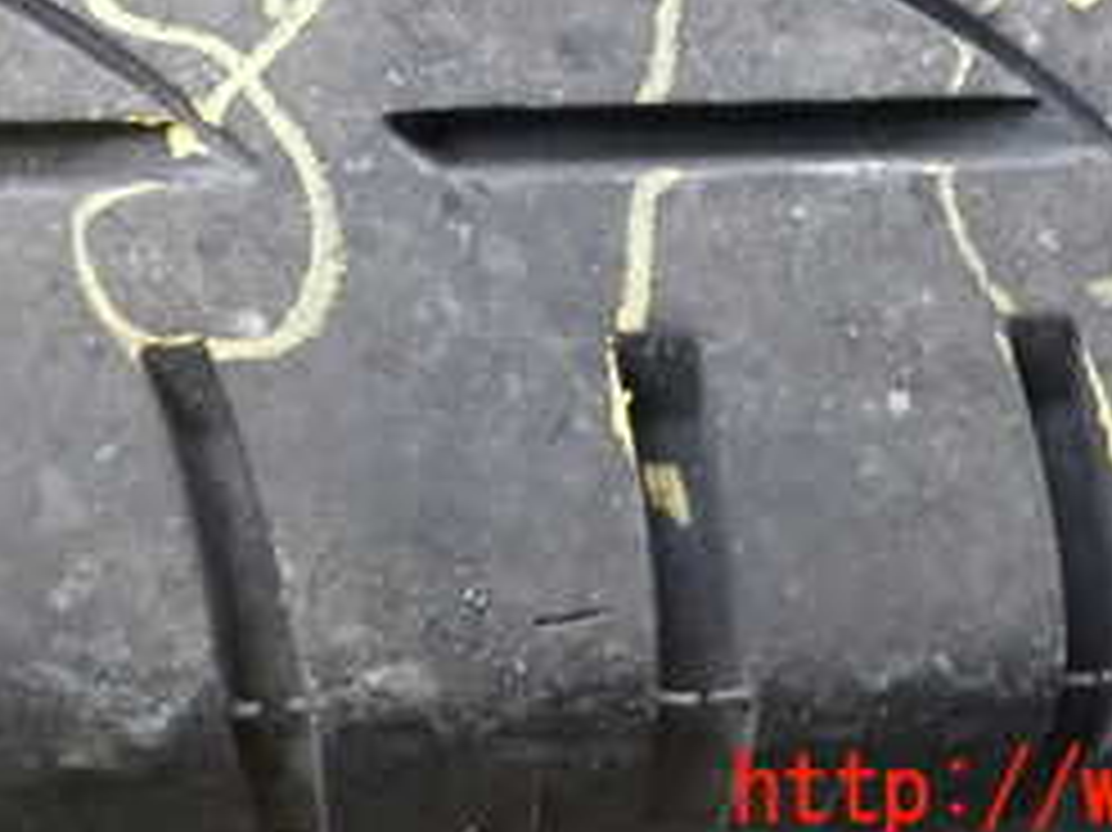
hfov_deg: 26.6
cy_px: -162
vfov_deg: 19.0
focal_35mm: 73
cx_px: 401
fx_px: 2344
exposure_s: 1/50
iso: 200
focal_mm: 5.4
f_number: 2.3
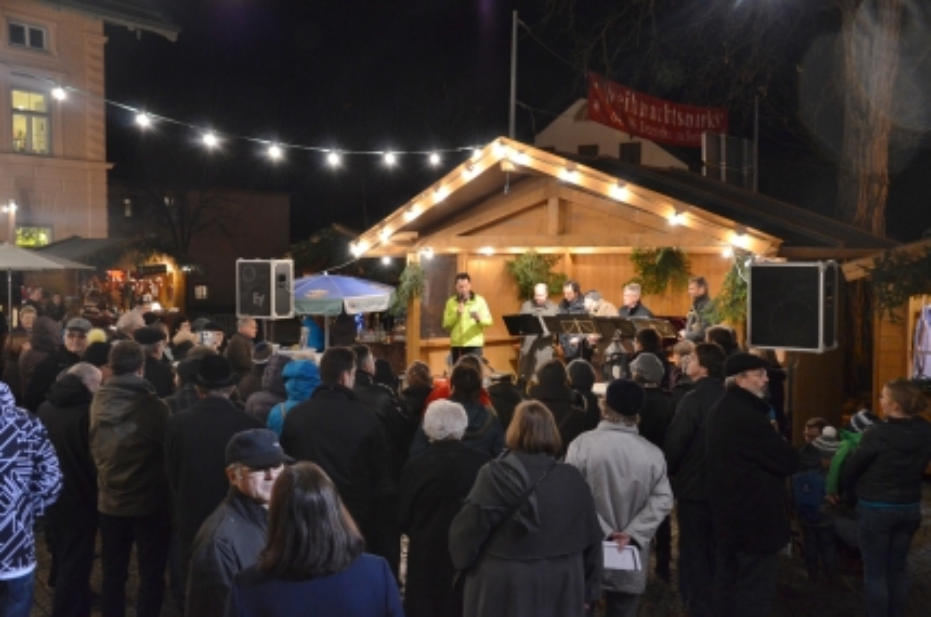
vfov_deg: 34.1
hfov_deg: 49.6
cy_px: 308
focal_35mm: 39
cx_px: 466
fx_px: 1007
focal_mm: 26
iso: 1800
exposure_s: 1/30
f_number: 4
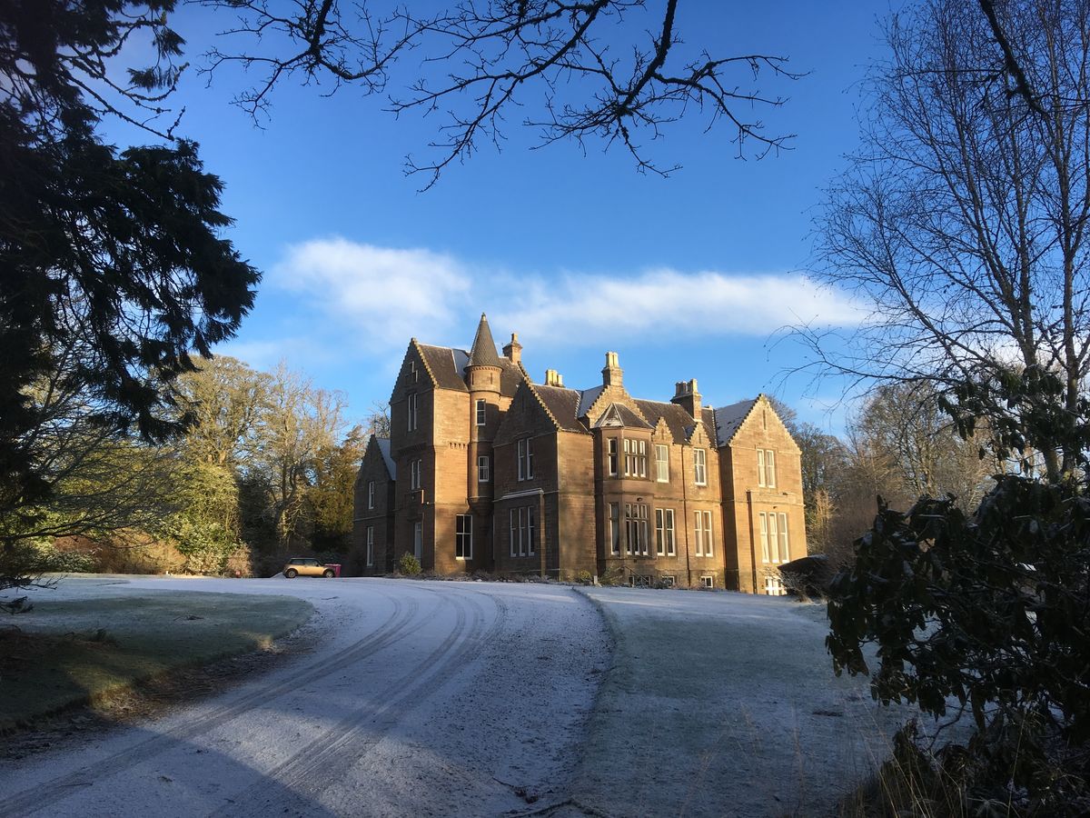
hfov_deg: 61.7
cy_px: 409
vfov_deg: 48.2
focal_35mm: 29
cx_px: 545
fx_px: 913
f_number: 2.2
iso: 25
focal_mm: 4.15
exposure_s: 1/545
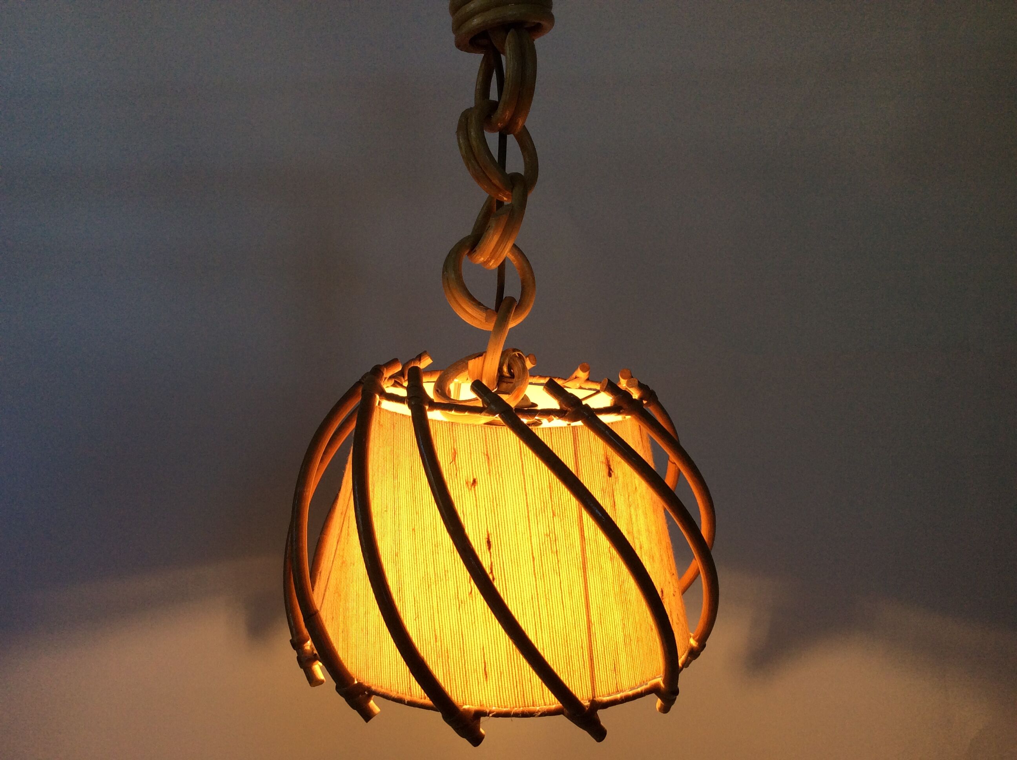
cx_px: 508
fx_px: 939
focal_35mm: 32
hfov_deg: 56.9
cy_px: 380
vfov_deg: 44.1
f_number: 2.4
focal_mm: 3.3
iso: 50
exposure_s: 1/100
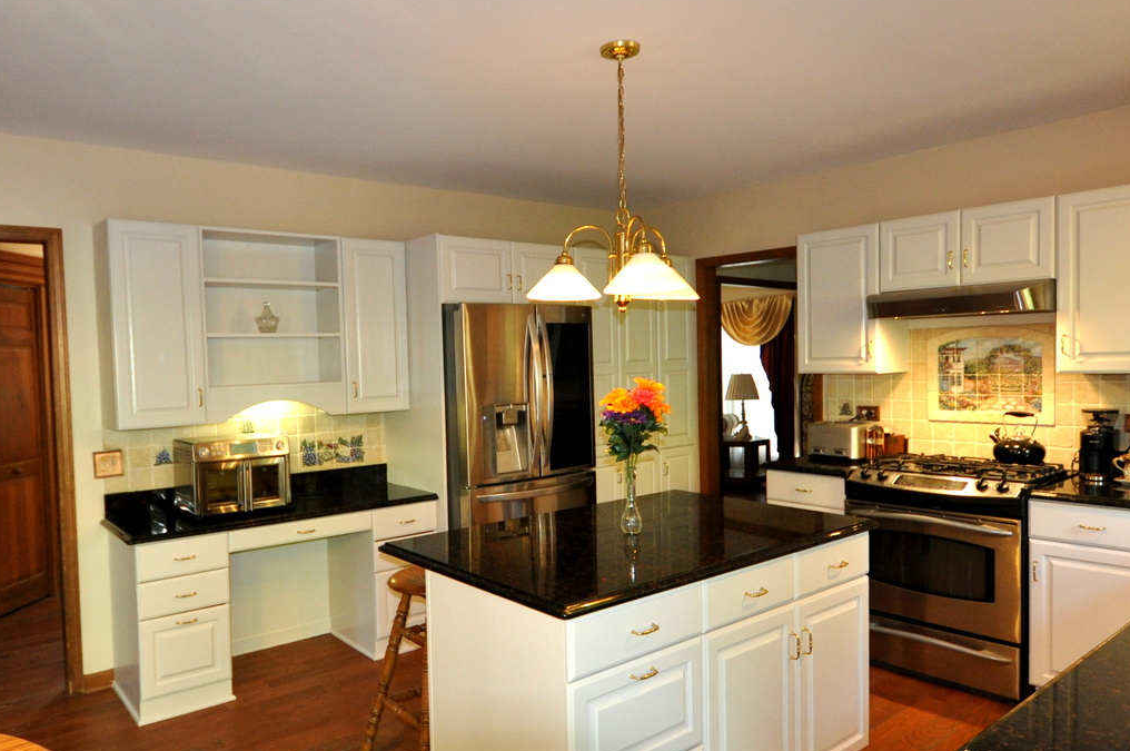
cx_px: 516
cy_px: 370
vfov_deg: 53.0
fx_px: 752
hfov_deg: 73.7
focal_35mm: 24
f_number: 3.5
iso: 800
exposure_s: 1/60
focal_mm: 10
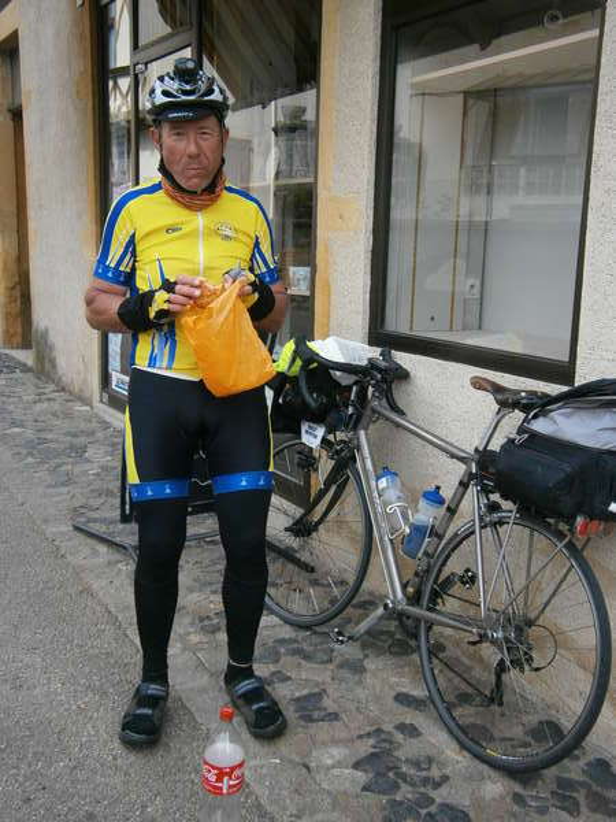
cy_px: 411
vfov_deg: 51.4
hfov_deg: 39.7
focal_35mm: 36
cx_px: 308
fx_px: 854
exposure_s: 1/500
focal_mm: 6.4
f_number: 3.1
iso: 160
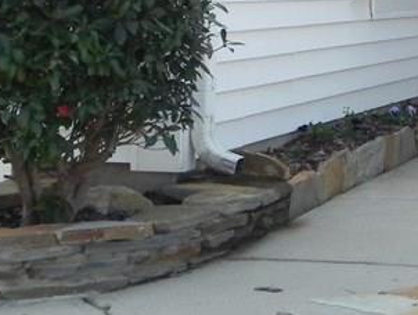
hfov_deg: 13.7
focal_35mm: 139
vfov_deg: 10.4
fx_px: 1680
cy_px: -137
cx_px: 533
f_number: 5
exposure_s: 1/223
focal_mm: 7.3
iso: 160
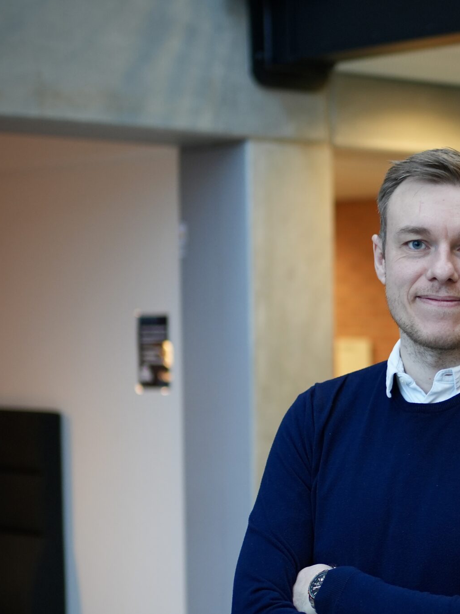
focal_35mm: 95
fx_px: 1682
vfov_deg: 20.6
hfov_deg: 15.3
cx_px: 445
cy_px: 370
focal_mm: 35
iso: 400
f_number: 1.8
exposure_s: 1/60
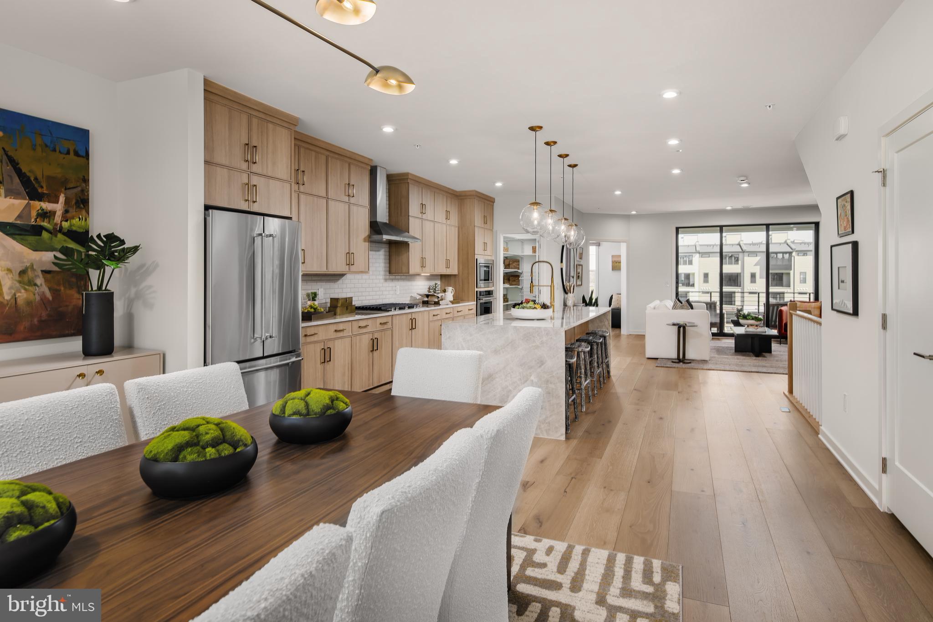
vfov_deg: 64.5
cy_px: 311
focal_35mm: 19
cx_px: 466
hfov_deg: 86.9
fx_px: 492
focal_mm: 19
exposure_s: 1/200
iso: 200
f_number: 9
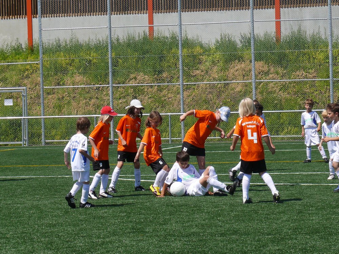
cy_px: 127
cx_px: 170
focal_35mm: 138
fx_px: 1351
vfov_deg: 10.7
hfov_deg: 14.3
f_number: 6.3
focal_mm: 20.5
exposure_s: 1/500
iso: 100
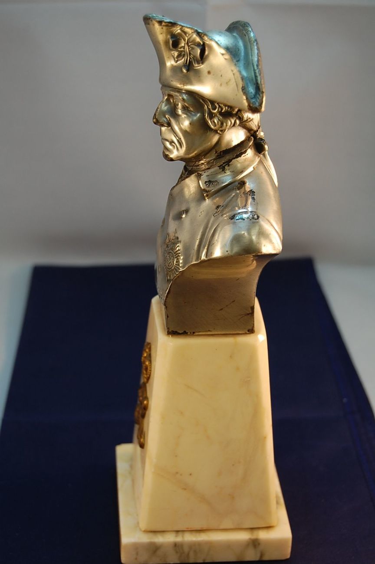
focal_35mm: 72
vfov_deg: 28.1
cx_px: 188
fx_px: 1127
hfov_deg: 18.9
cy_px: 282
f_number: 5.6
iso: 400
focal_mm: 48
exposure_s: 1/50
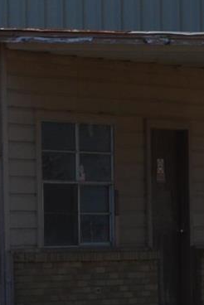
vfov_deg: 6.3
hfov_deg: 4.1
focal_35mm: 325
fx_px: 2757
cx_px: -381
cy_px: 35
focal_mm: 26
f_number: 8
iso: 100
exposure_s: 1/250
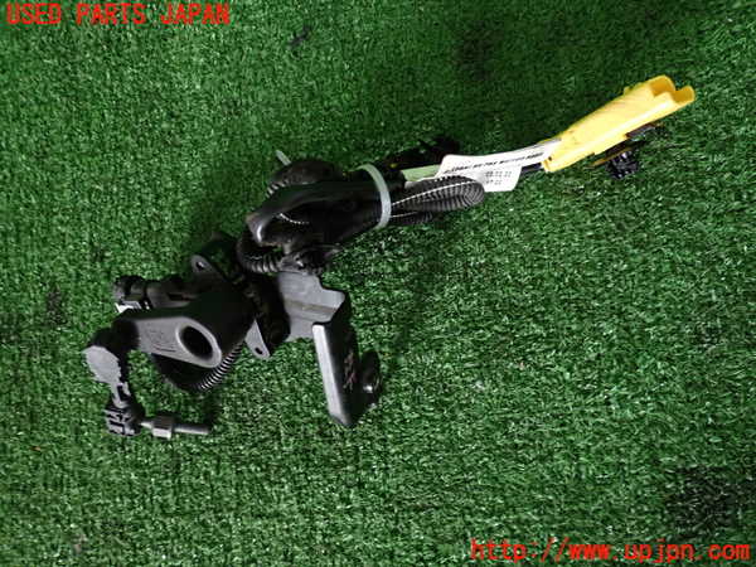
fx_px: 655
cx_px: 378
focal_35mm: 30
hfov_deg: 60.0
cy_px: 284
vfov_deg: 46.8
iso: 320
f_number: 2.3
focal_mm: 5.4
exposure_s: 1/30
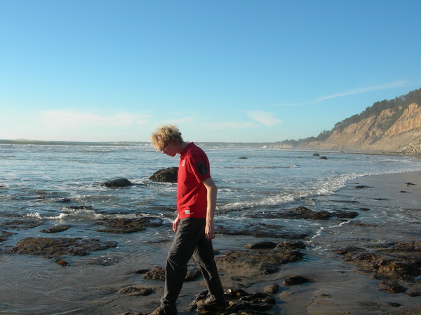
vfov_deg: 37.7
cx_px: 210
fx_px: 462
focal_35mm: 38
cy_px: 158
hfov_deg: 49.0
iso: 50
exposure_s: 1/460
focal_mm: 7.8
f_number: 4.8
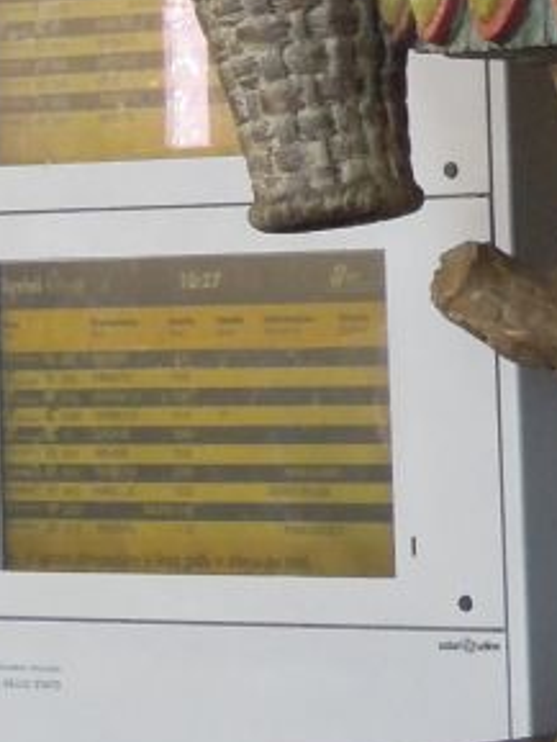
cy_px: -178
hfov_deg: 5.0
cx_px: 880
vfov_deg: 6.7
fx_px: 6282
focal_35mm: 293
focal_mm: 11.1
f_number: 3.7
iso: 320
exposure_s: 1/60
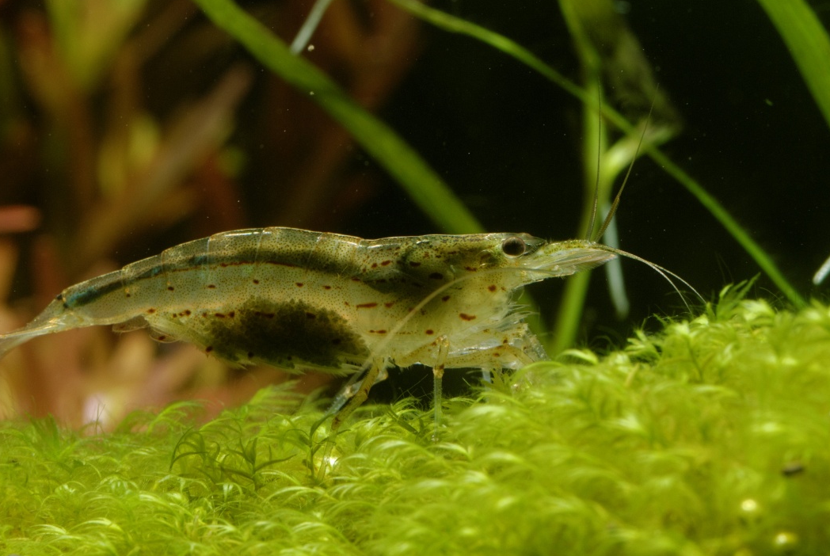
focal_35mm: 189
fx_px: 4364
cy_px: 275
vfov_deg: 7.3
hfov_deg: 10.9
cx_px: 329
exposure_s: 1/125
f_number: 22
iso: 100
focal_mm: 100
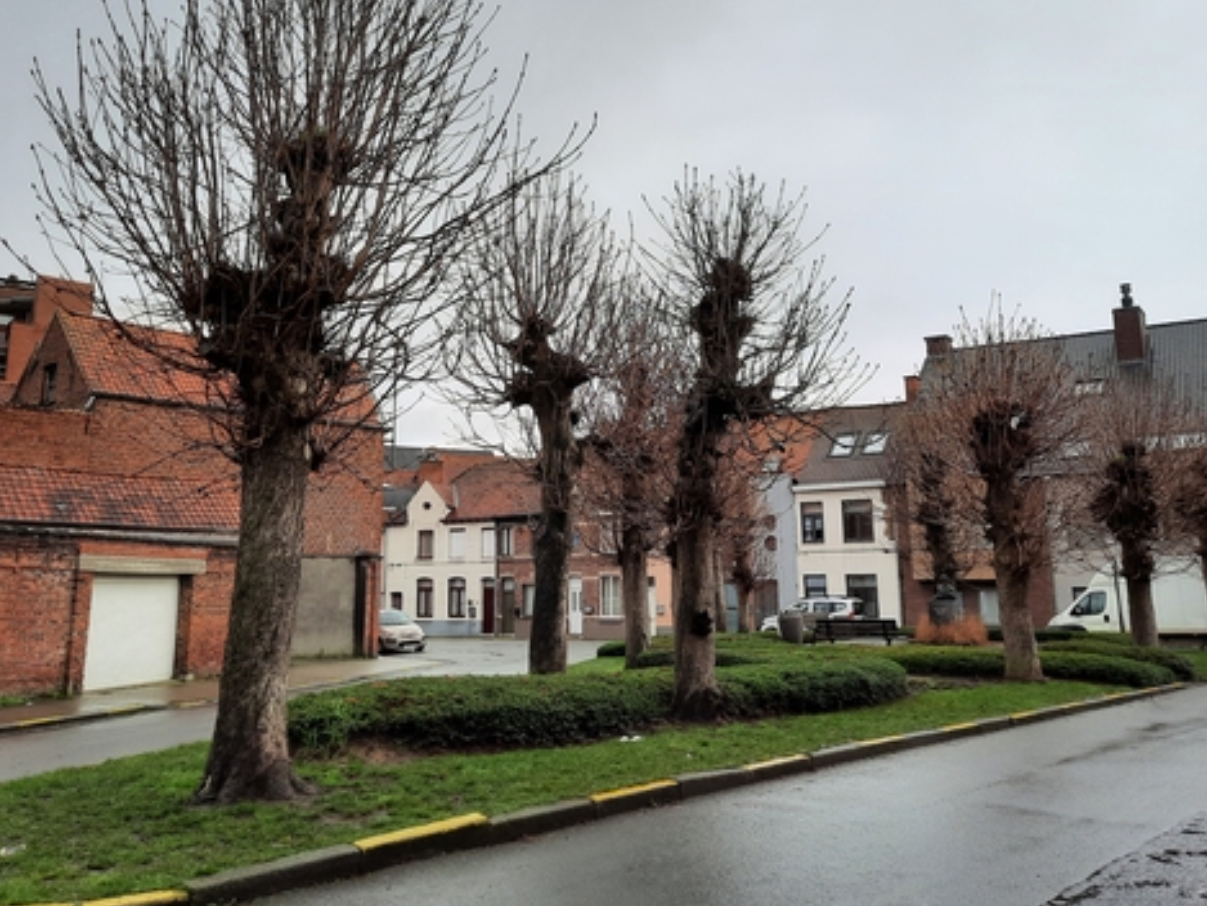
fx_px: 1116
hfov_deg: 56.8
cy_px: 376
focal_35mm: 32
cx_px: 584
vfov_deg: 44.0
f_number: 2
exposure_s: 1/250
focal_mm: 4.6
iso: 32
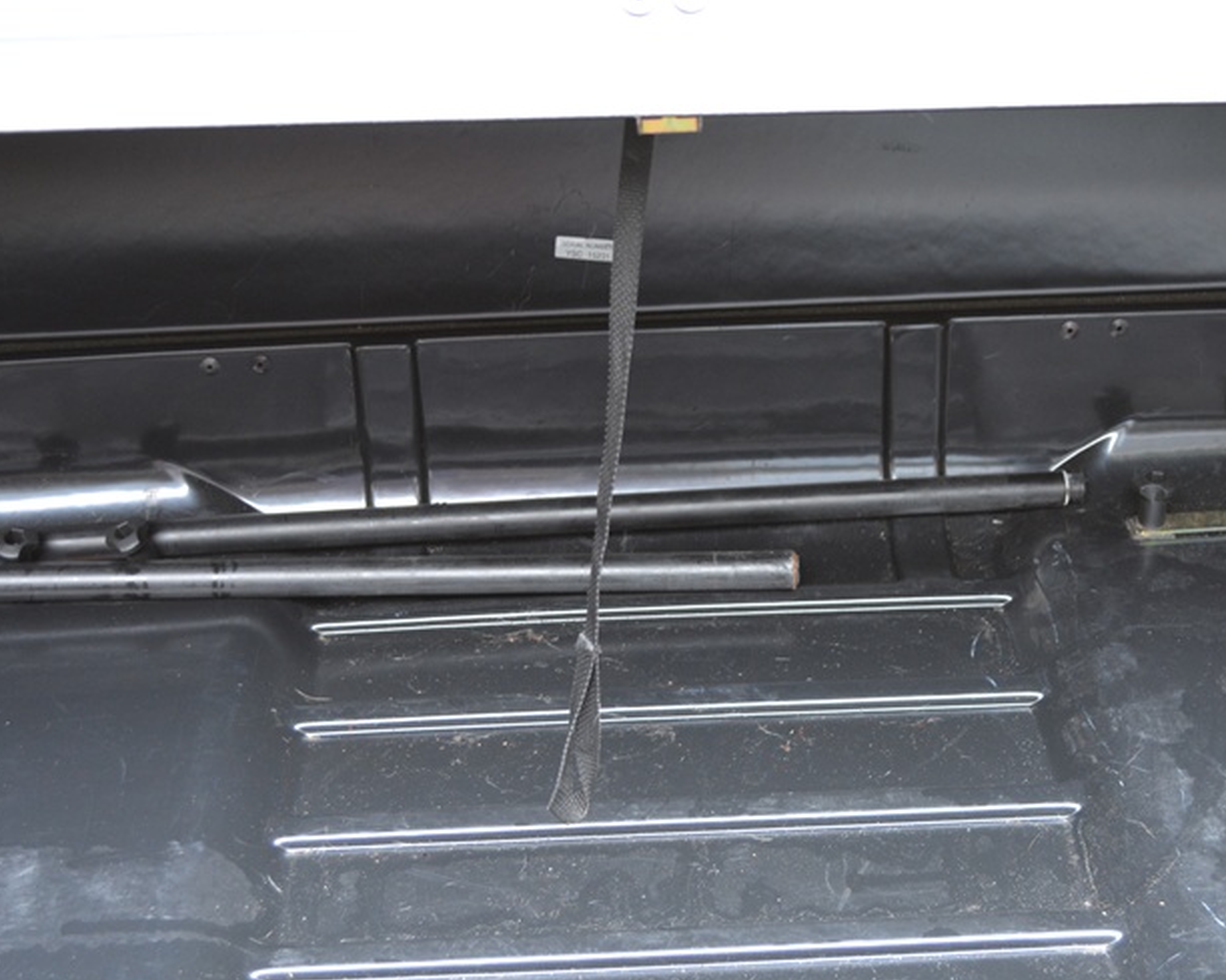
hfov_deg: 32.4
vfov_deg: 26.2
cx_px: 697
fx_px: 2104
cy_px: 577
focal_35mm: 58
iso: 800
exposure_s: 1/50
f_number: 4.5
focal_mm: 28
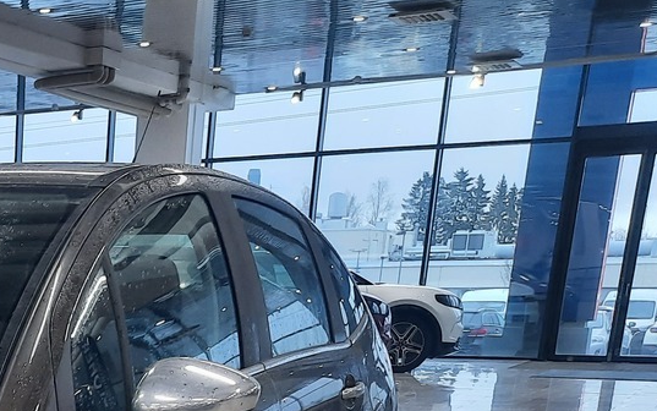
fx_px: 1272
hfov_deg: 25.2
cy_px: 657
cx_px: -187
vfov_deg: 16.4
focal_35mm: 71
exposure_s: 1/50
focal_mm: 4.6
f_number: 2
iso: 125
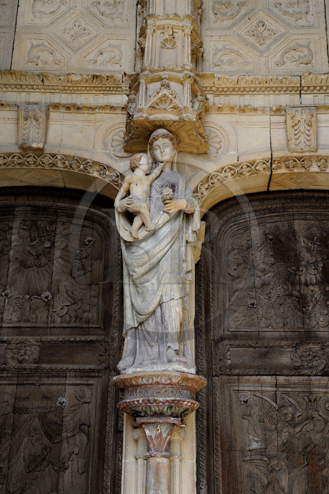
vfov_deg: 41.1
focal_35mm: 48
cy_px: 247
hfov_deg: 28.0
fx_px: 659
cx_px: 164
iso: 200
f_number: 9
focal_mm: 48
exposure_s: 1/100
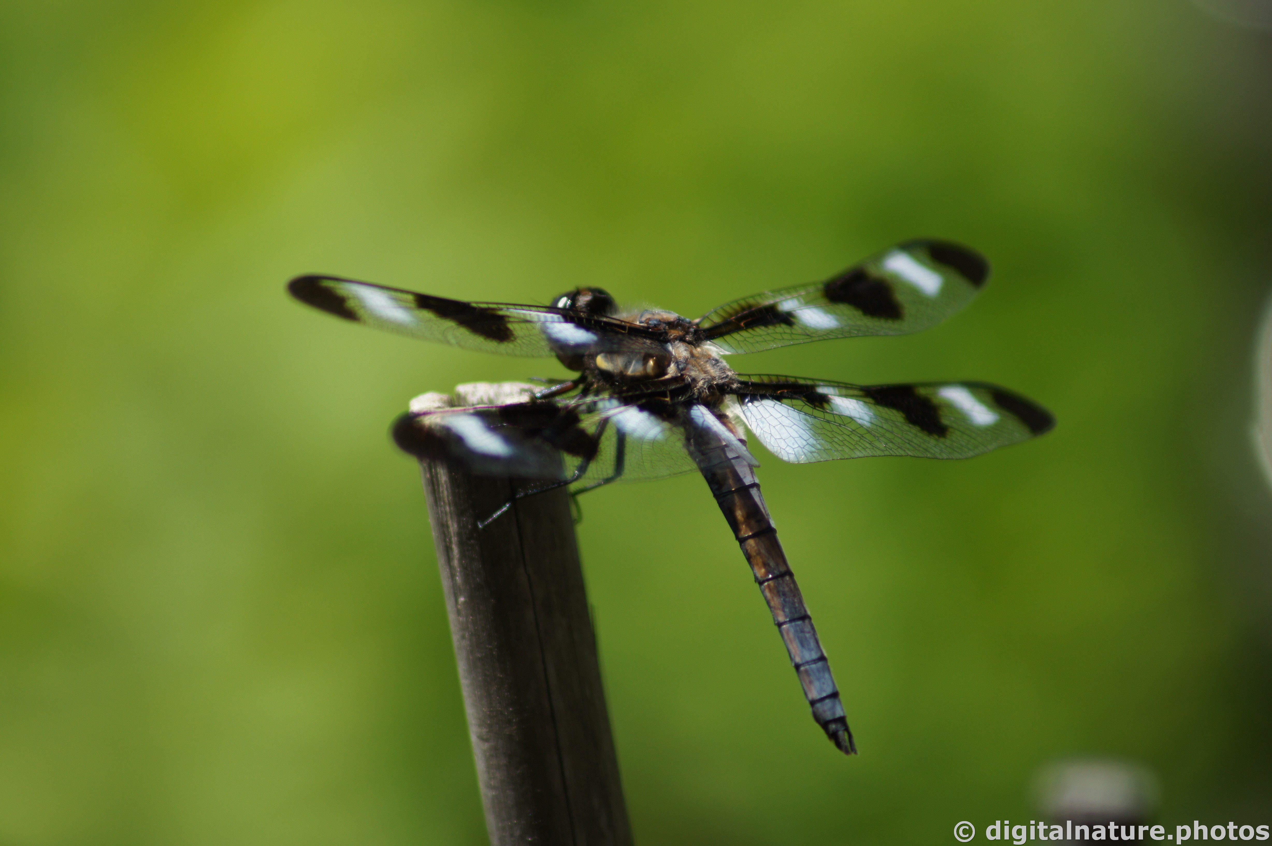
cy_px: 423
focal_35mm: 450
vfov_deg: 3.0
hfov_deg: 4.6
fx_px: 15883
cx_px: 636
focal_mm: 300
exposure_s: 1/500
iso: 160
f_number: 5.6
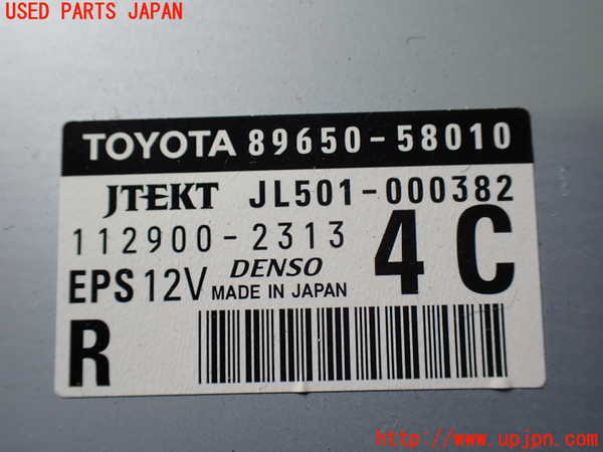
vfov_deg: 46.8
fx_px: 523
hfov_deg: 60.0
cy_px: 226
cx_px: 302
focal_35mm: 30
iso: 100
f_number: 2.3
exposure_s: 1/125
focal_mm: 5.4
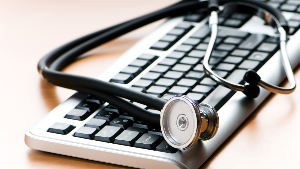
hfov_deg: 13.0
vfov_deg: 7.3
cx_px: 150
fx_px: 1317
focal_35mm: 166
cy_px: 91
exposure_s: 1/200
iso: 200
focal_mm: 105
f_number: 7.1
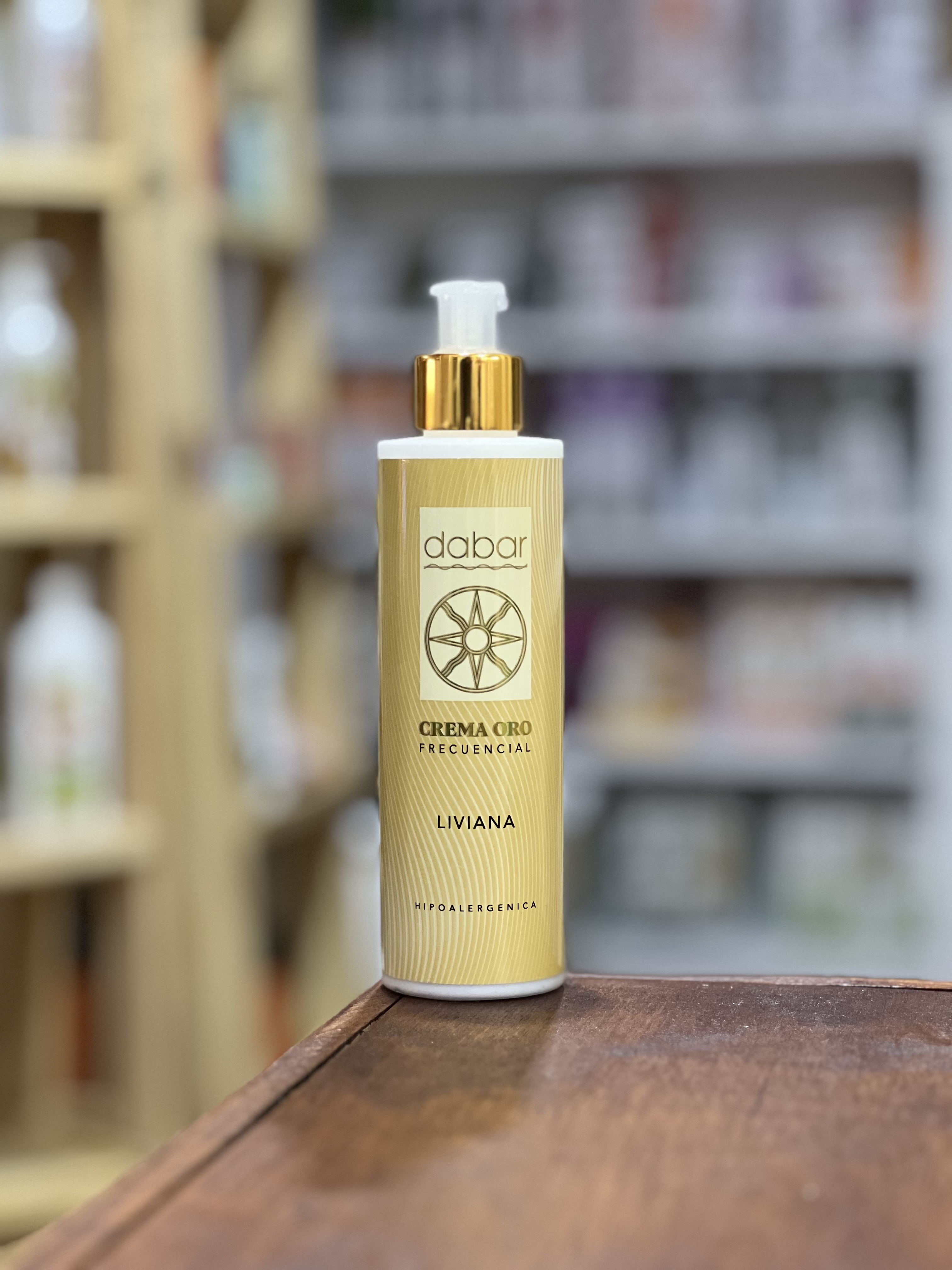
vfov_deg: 25.3
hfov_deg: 19.1
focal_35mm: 77
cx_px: 476
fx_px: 2824
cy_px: 635
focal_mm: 9
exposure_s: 1/20
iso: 400
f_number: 2.8
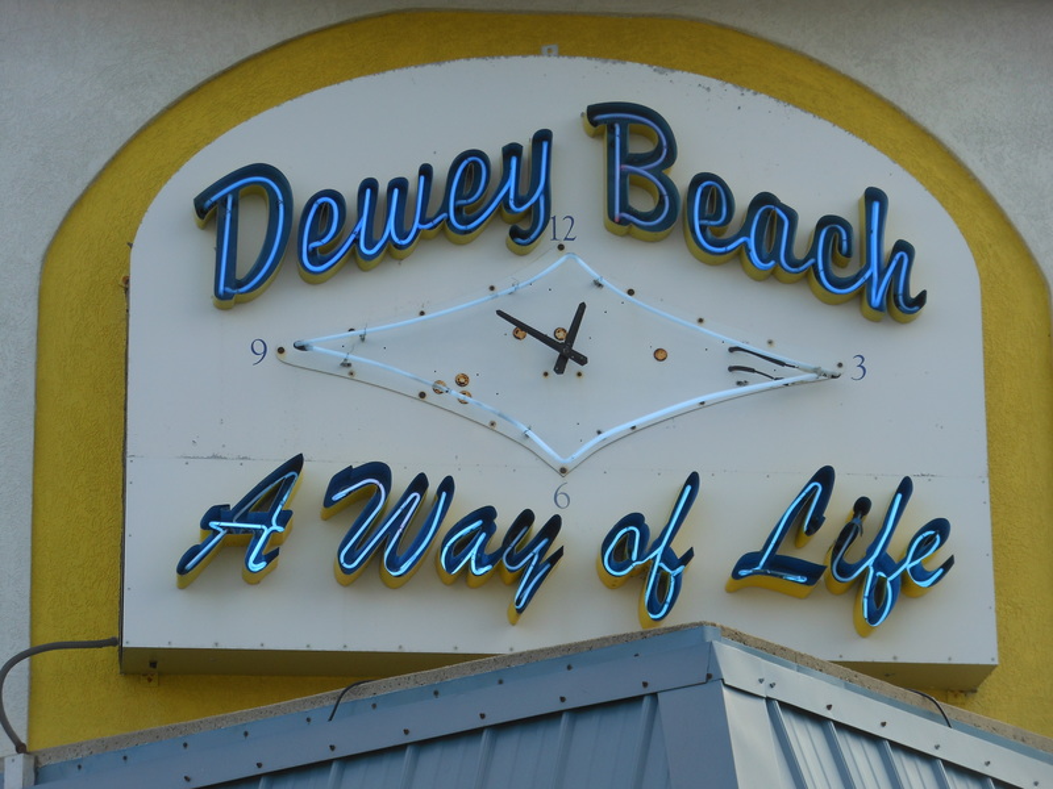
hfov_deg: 15.5
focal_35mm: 127
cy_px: 394
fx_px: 3863
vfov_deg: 11.7
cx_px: 526
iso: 80
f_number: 5
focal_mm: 22.6
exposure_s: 1/250
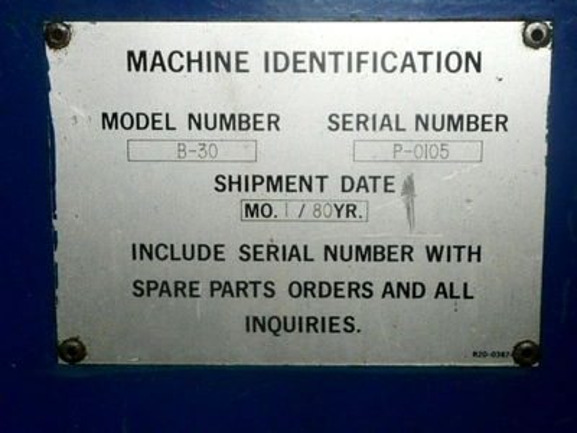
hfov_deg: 22.8
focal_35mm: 86
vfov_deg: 17.2
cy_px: 216
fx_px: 1433
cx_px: 288
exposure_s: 1/30
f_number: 4.4
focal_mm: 9.5
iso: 100
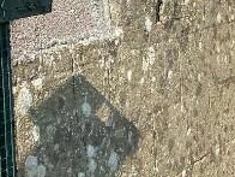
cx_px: 287
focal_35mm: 136
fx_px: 923
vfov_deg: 10.9
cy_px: 30
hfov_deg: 14.0
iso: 32
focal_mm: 4.25
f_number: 1.8
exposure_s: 1/2571
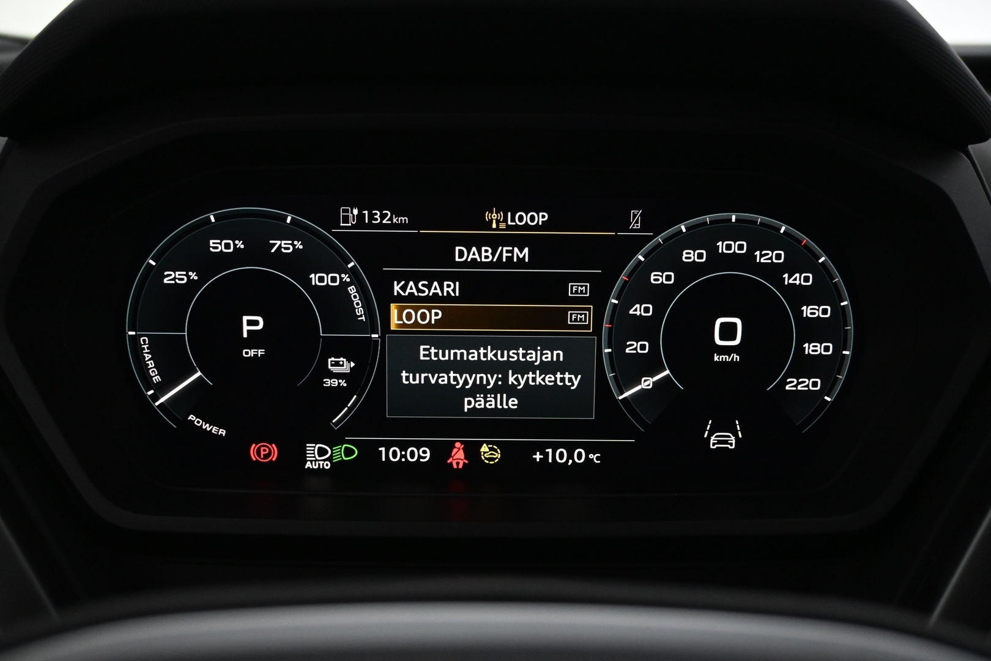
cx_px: 496
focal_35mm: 38
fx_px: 1032
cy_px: 330
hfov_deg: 51.3
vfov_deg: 35.5
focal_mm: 25
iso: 2500
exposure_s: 1/40
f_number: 4.2
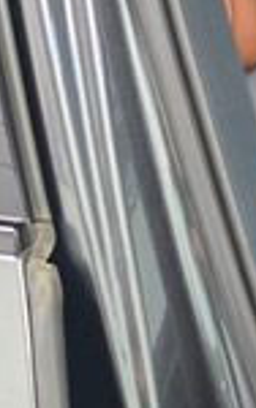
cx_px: 733
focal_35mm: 104
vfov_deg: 19.3
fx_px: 1159
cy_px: 424
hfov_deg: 9.9
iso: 800
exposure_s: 1/120
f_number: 1.7
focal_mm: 6.3
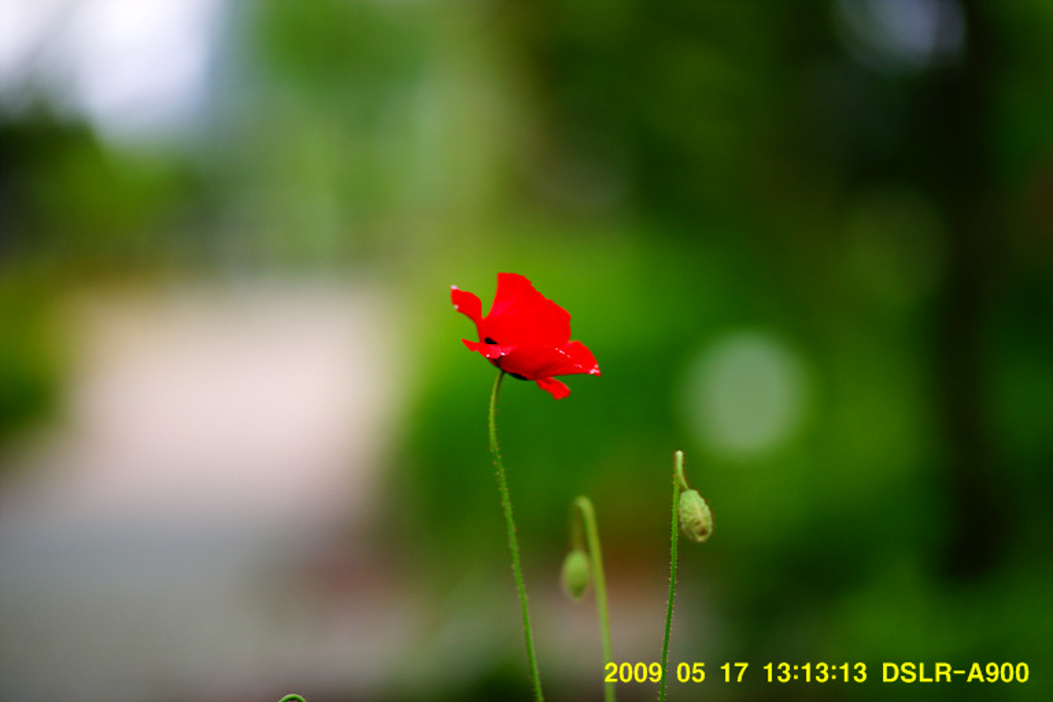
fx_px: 3948
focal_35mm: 135
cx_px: 526
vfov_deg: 10.2
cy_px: 351
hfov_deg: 15.2
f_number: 1.8
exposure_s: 1/1000
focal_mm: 135
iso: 200
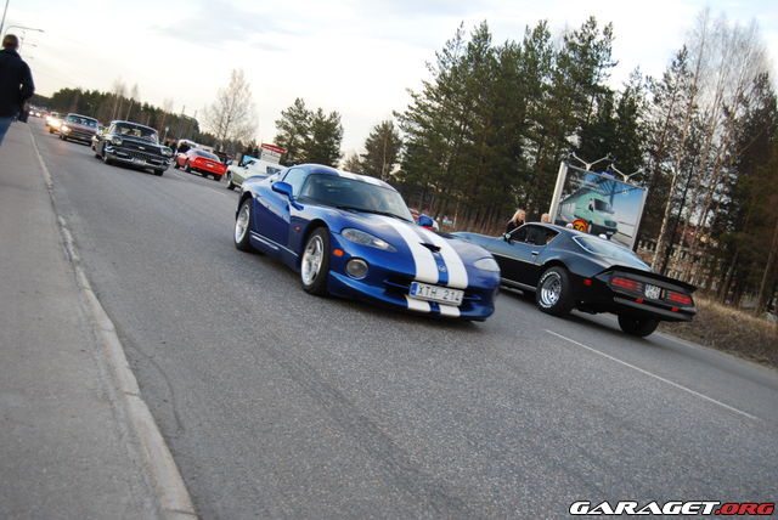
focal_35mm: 36
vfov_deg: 36.9
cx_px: 389
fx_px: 779
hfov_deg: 53.1
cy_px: 260
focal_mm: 24
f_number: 4.5
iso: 200
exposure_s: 1/80
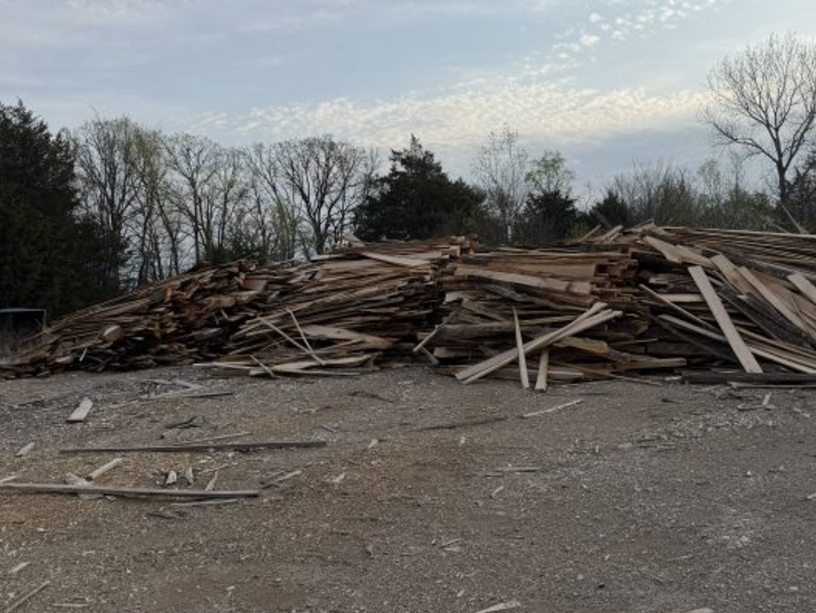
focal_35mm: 35
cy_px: 231
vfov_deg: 40.4
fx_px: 825
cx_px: 481
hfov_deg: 52.3
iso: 80
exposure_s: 1/4405
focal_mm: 6.76
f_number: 1.78
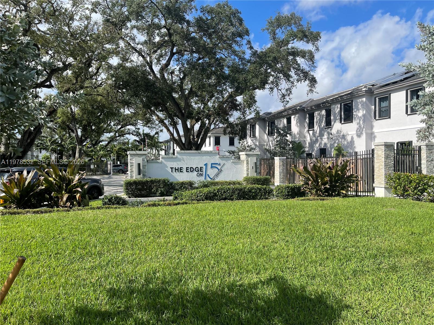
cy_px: 162
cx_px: 217
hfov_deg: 69.4
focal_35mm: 25
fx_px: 313
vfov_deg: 54.9
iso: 32
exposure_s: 1/2717
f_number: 1.6
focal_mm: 5.1
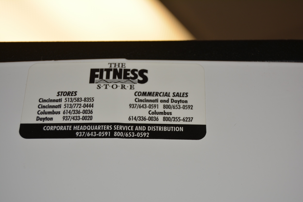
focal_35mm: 82
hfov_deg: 24.6
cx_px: 152
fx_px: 694
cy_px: 101
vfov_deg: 16.6
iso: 180
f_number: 5.6
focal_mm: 55
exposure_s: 1/100
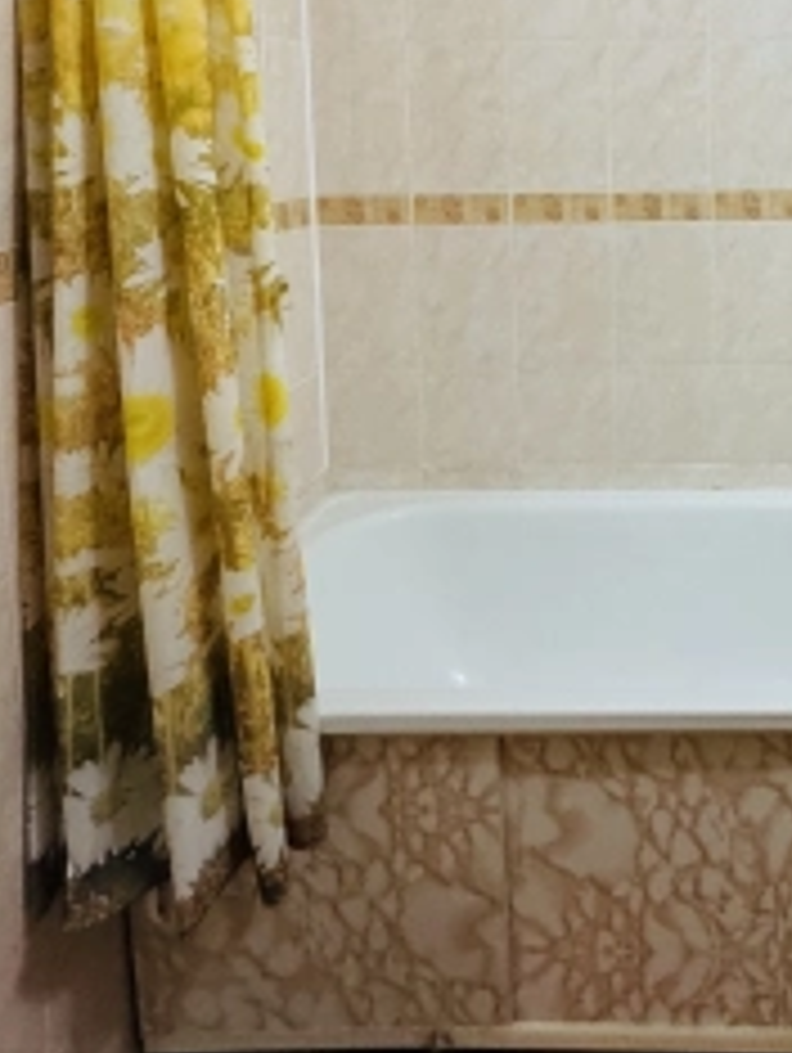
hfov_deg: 46.0
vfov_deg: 58.4
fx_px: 853
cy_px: 207
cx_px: 682
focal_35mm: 28
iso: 320
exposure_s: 1/100
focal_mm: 2.22
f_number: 2.2
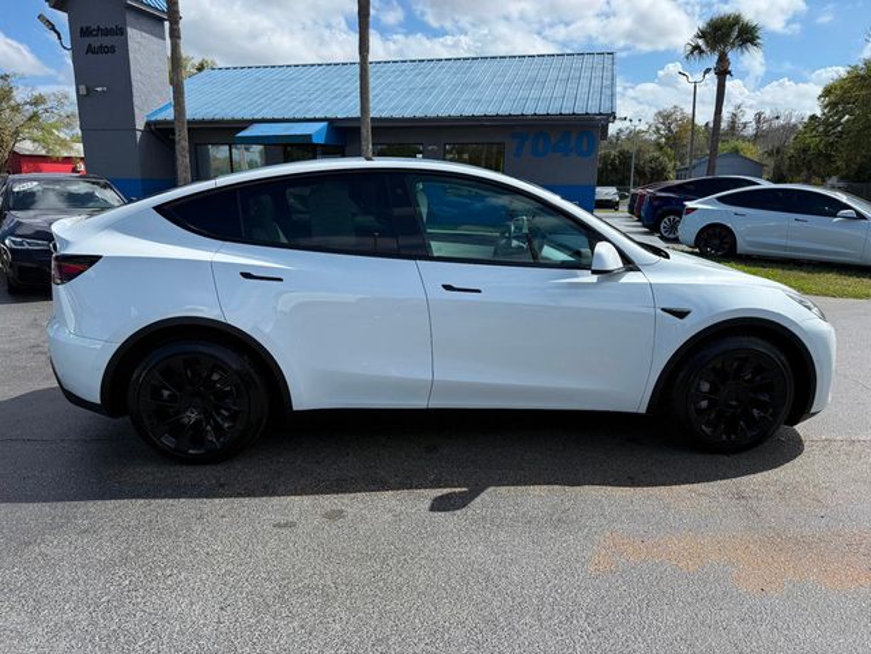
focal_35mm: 24
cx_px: 436
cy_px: 327
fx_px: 604
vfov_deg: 56.8
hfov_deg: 71.6
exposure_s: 1/4673
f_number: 1.78
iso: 80
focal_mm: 6.76
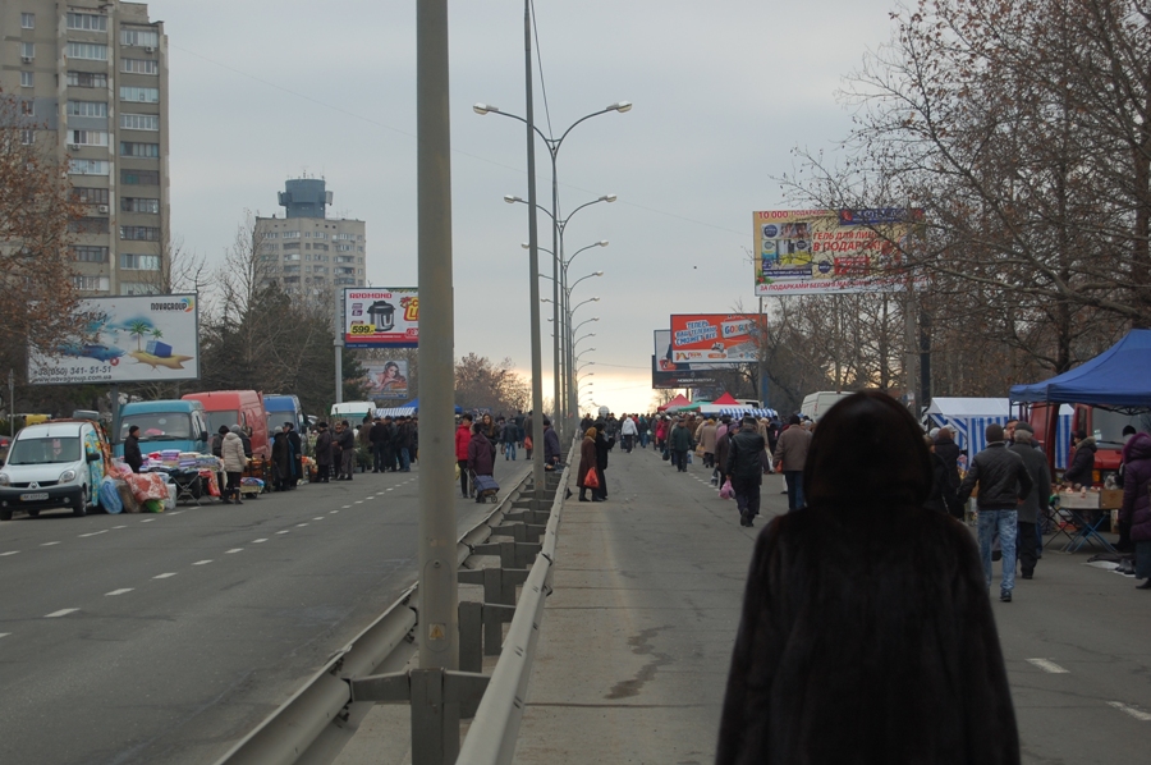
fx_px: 2635
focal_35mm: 82
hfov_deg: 24.6
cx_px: 576
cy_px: 382
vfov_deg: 16.5
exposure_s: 1/200
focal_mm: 55
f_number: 7.1
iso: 200
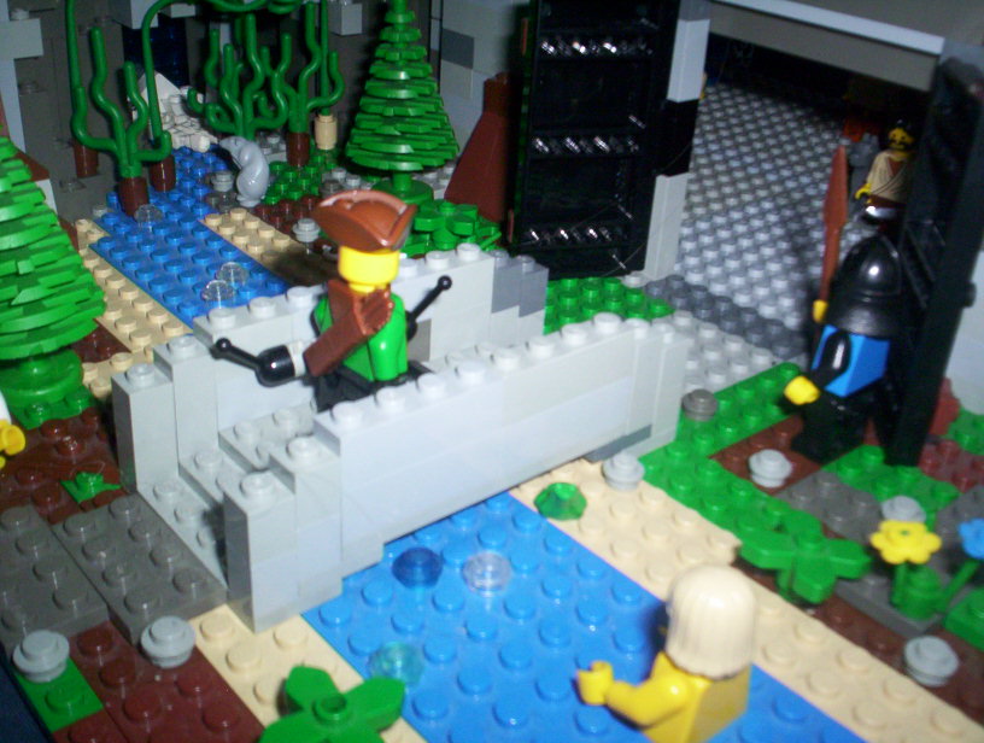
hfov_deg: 48.9
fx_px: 1083
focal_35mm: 38
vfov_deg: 37.9
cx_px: 492
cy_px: 372
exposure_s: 1/60
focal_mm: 4.99
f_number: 4.5
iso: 140
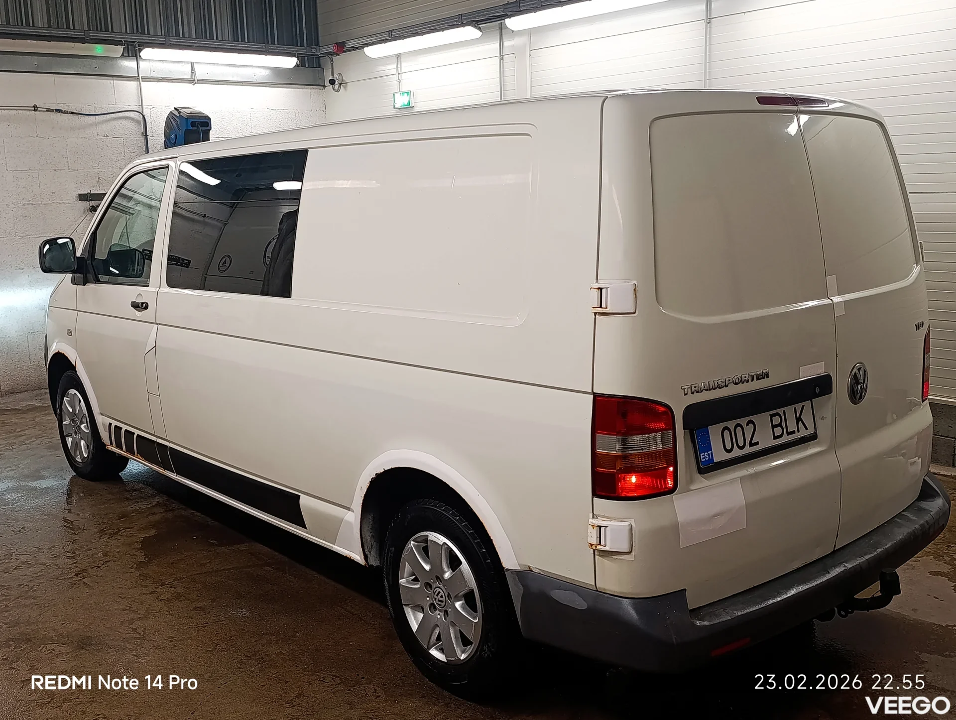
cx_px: 478
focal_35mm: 35
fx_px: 968
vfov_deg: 40.8
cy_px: 360
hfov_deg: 52.6
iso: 304
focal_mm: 6.11
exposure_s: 1/100
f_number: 1.65
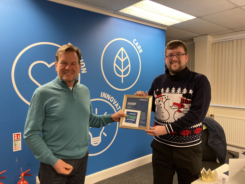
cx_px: 122
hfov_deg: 63.4
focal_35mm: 28
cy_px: 92
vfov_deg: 49.7
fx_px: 198
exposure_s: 1/50
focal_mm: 3.99
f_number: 1.8
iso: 200
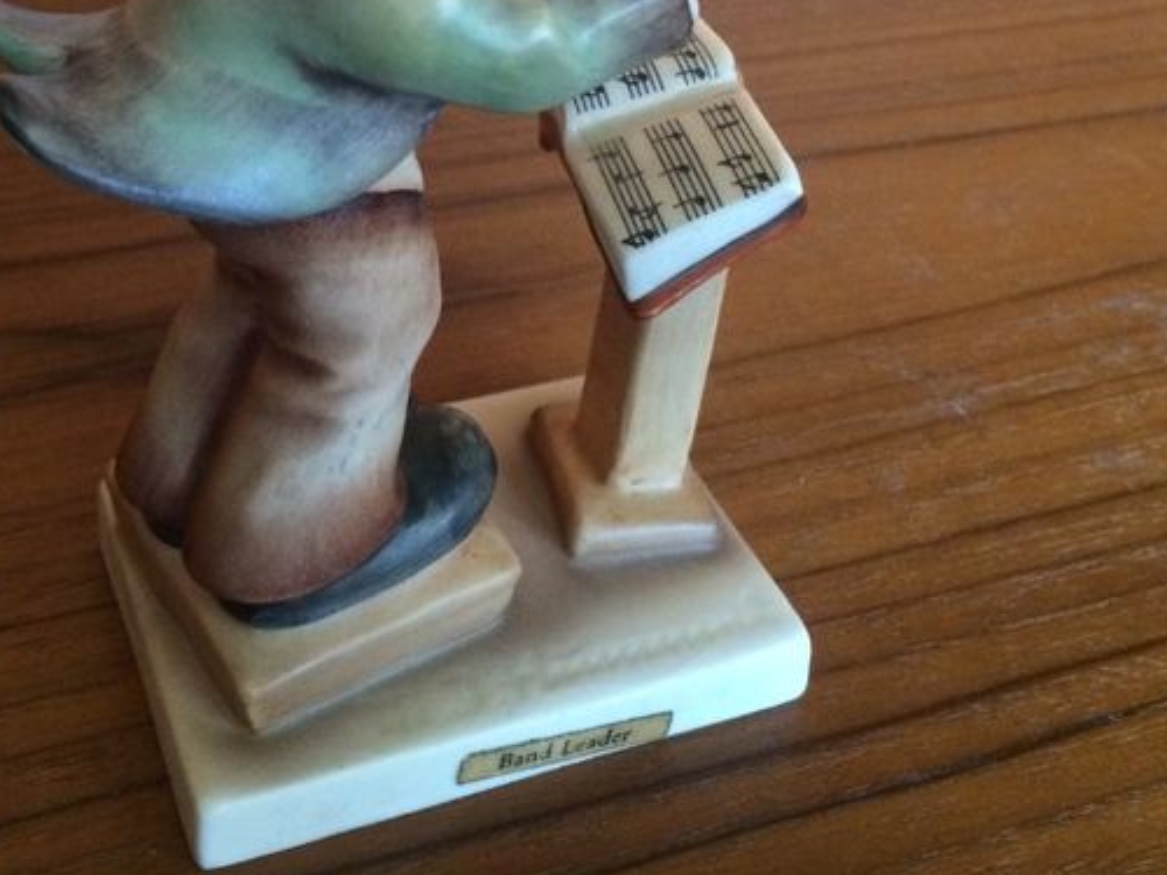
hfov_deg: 35.4
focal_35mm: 54
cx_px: 460
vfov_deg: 26.2
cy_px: 97
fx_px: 1820
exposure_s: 1/15
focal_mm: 4.12
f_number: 2.2
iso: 320
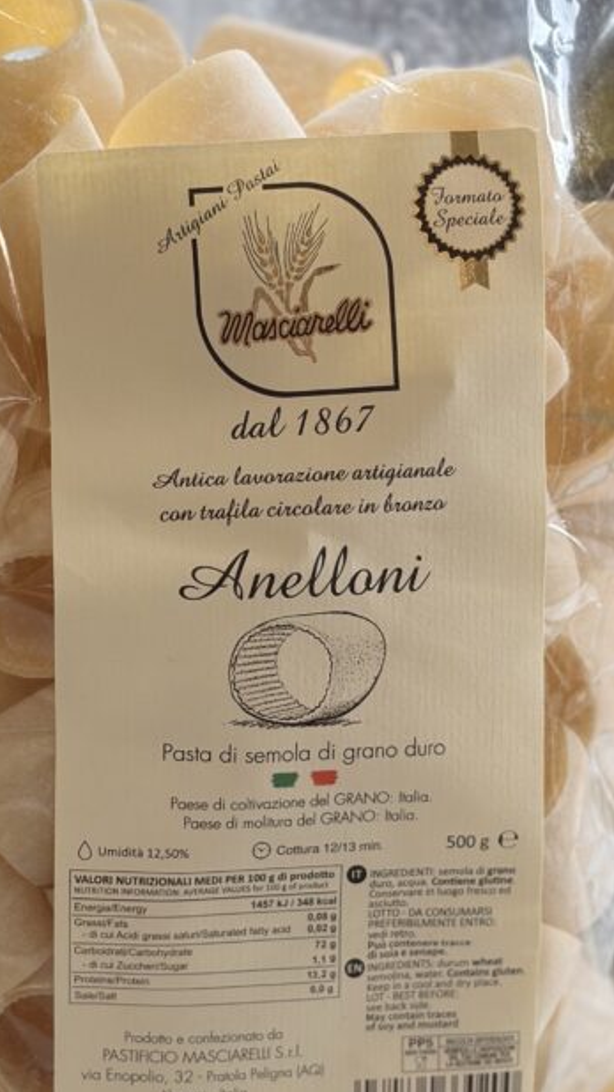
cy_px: 563
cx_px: 193
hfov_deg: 12.9
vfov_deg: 22.7
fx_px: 2721
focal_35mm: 94
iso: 50
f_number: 1.6
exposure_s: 1/85
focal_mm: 5.96
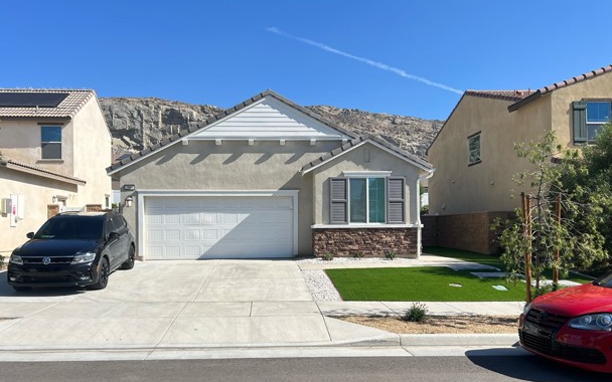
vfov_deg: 43.0
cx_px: 296
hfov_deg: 64.6
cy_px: 217
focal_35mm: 29
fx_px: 484
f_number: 1.5
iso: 50
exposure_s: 1/3356
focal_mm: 5.7
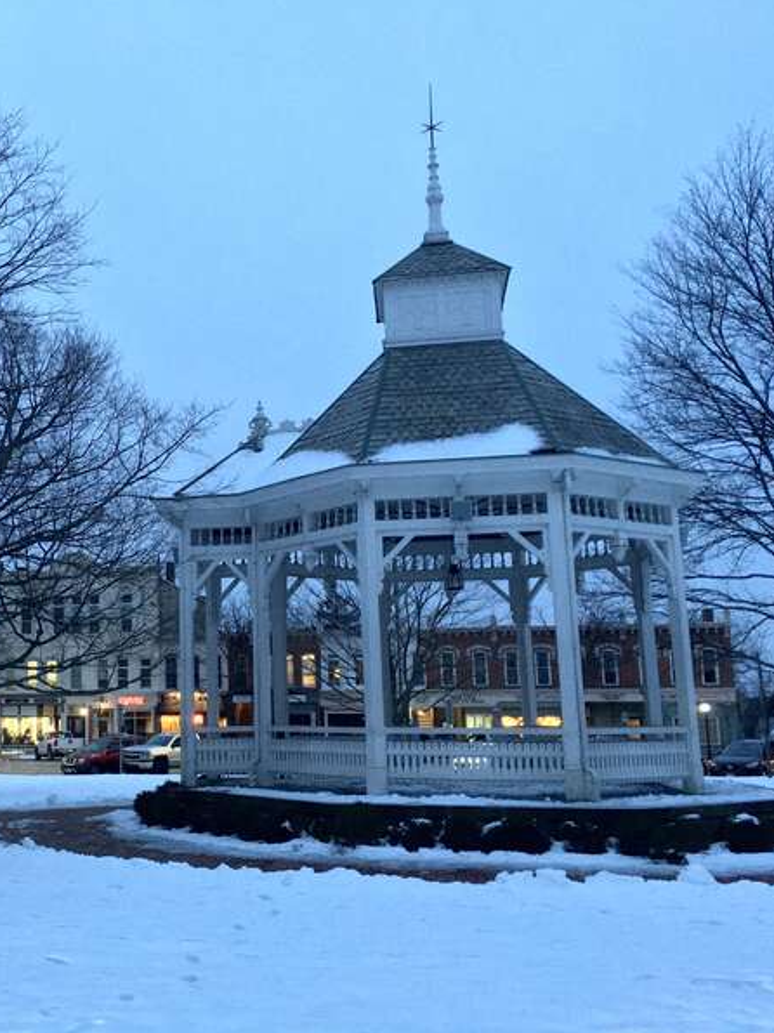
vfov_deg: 47.9
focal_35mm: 39
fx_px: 1163
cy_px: 516
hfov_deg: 35.2
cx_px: 120
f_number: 2.2
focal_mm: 4.15
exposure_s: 1/15
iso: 200
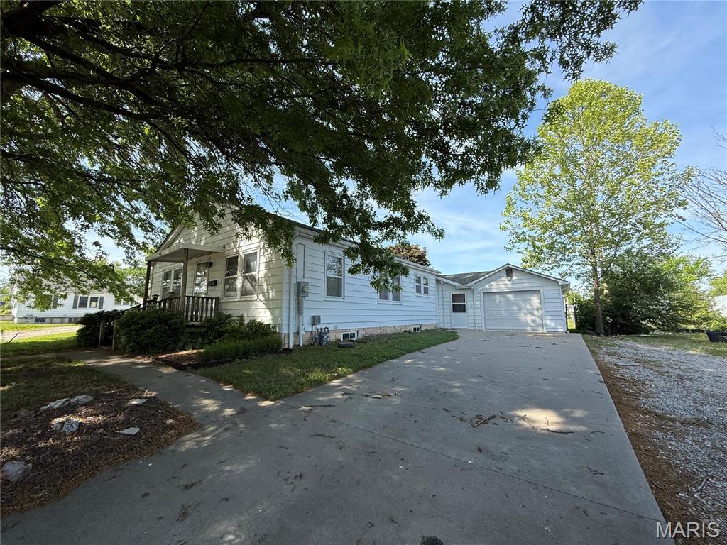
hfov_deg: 102.1
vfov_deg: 85.7
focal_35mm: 14
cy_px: 272
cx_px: 364
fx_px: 294
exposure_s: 1/717
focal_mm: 2.22
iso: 64
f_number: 2.2
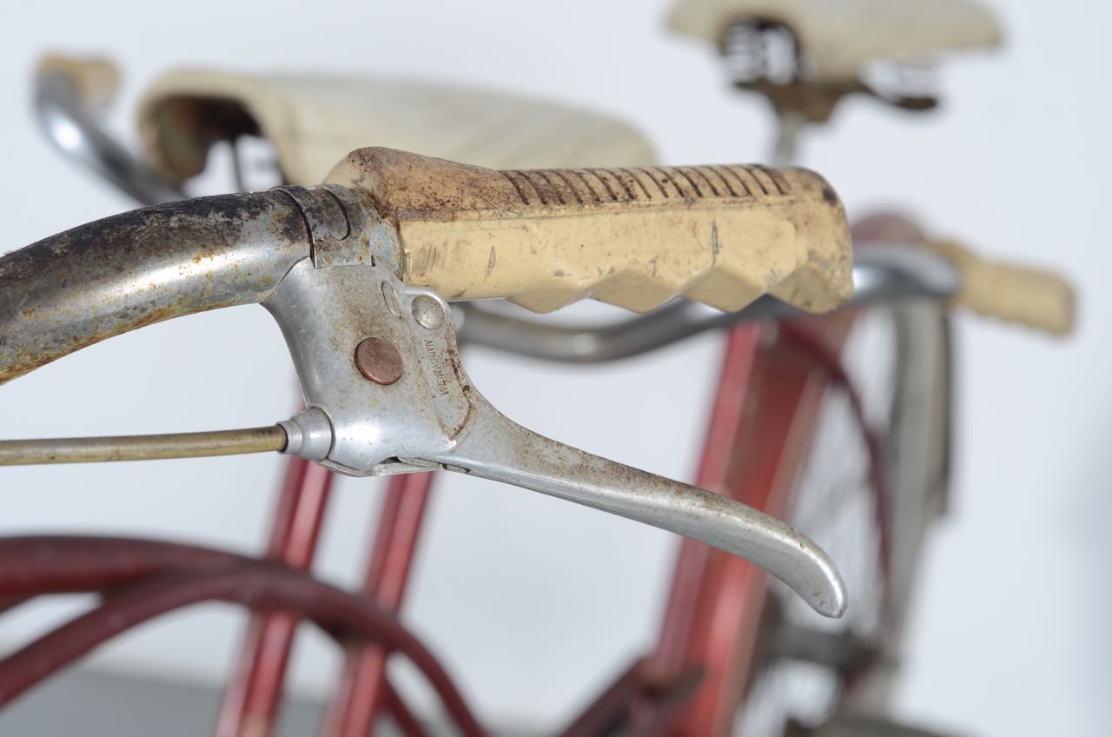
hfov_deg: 27.0
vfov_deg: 18.1
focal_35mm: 75
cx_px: 556
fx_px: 2312
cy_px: 368
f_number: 5.6
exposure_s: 1/125
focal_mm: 50
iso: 100
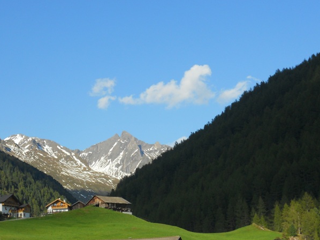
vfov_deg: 16.9
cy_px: 143
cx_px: 125
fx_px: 804
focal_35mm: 87
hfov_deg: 22.5
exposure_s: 1/400
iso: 80
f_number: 5.3
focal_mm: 11.7
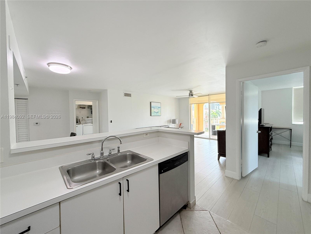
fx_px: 126
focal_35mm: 14
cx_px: 156
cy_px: 117
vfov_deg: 85.7
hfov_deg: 102.1
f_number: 2.2
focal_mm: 2.22
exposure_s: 1/130
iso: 64
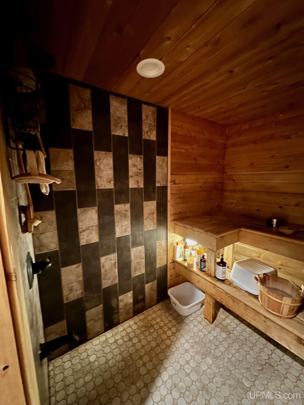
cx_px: 152
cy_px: 202
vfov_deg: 102.1
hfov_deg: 85.7
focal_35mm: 14
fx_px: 164
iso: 1000
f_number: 2.2
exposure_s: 1/9
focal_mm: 2.22
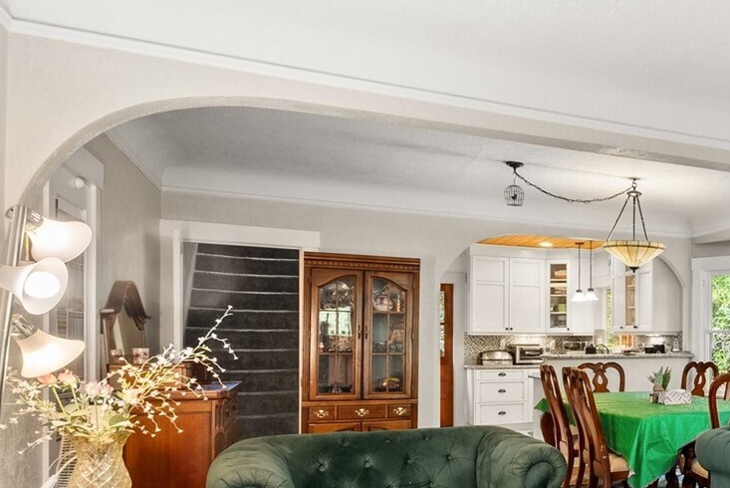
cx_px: 830
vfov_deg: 35.4
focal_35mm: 37
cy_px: 350
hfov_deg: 40.3
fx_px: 751
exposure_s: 1/1.67
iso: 500
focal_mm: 16
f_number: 8
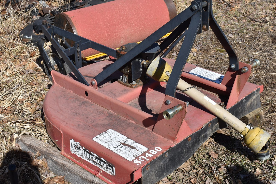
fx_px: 391
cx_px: 150
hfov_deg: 38.8
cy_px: 89
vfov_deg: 26.5
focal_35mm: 51
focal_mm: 28
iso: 100
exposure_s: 1/320
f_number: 9
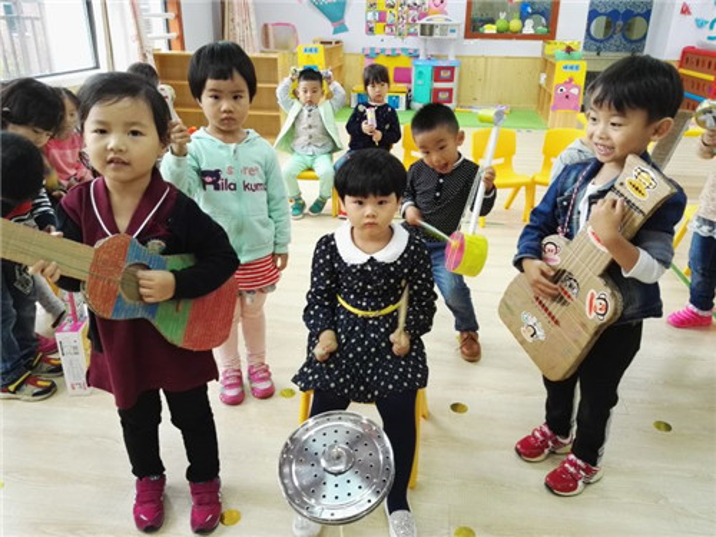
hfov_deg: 63.4
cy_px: 268
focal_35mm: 28
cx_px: 358
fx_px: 579
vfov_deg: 49.7
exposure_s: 1/33.3
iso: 200
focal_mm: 3.83
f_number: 2
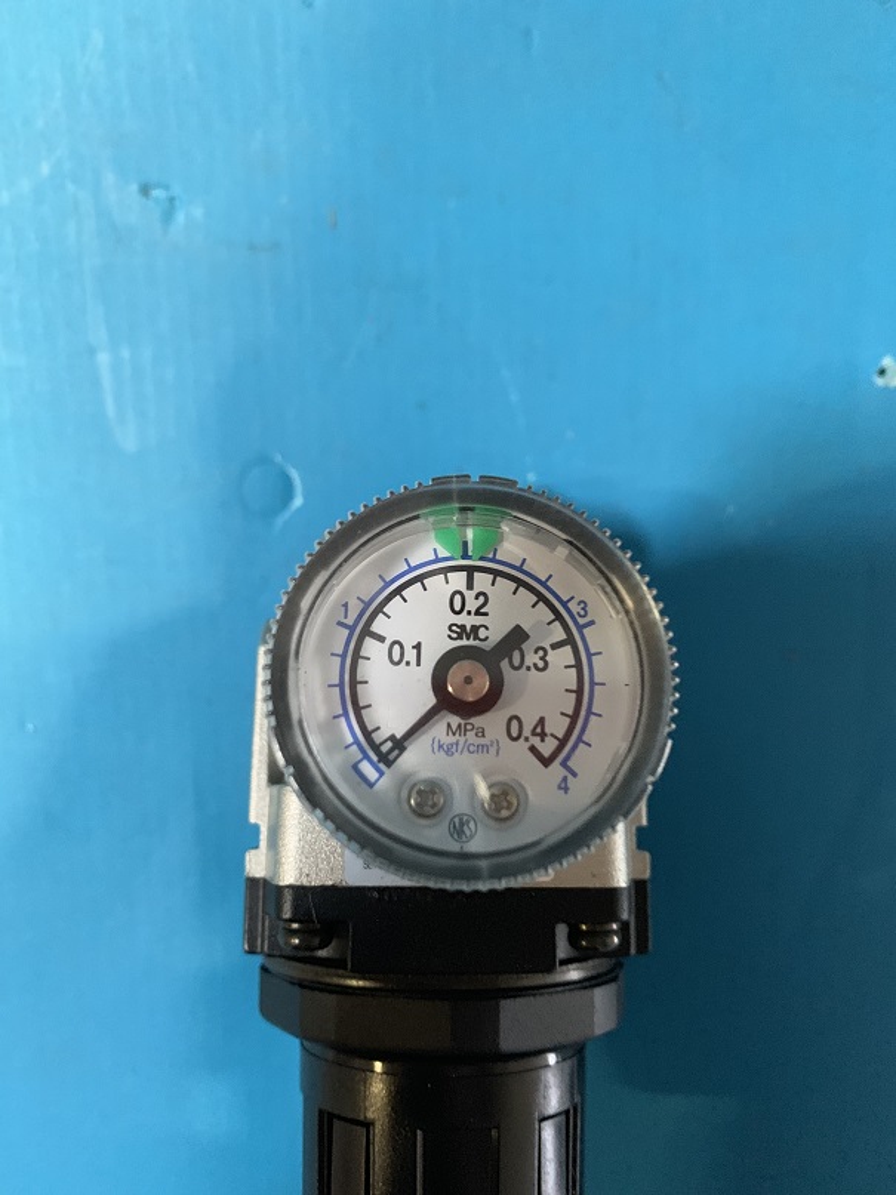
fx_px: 898
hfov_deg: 53.1
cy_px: 598
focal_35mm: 26
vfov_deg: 67.3
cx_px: 448
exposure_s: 1/34
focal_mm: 4.25
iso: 400
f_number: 1.8
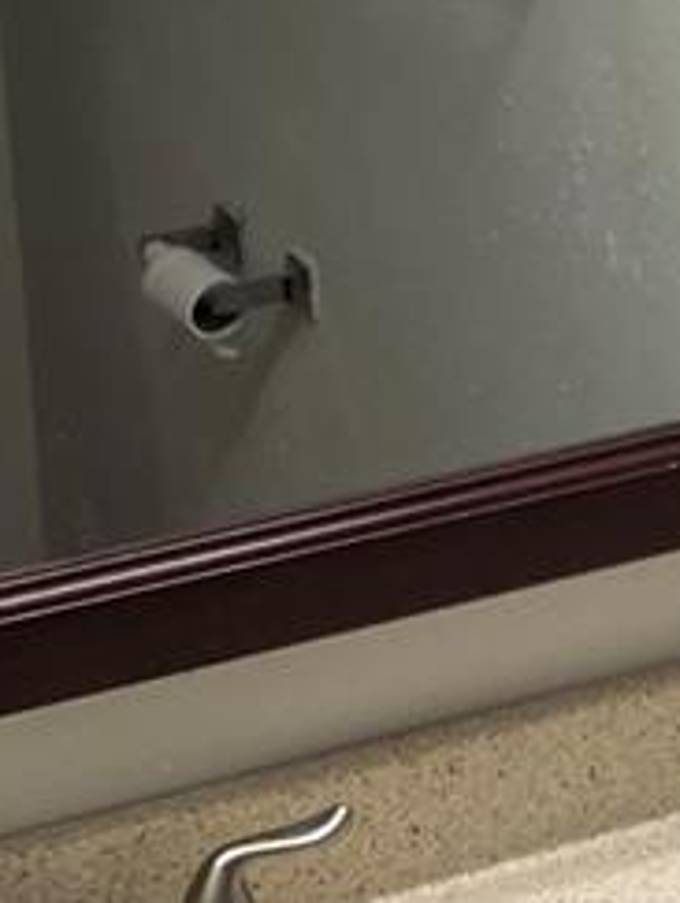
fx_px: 3605
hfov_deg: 10.5
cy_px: -275
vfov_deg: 13.7
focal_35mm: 138
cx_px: 922
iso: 80
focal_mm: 3.99
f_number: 1.8
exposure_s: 1/120
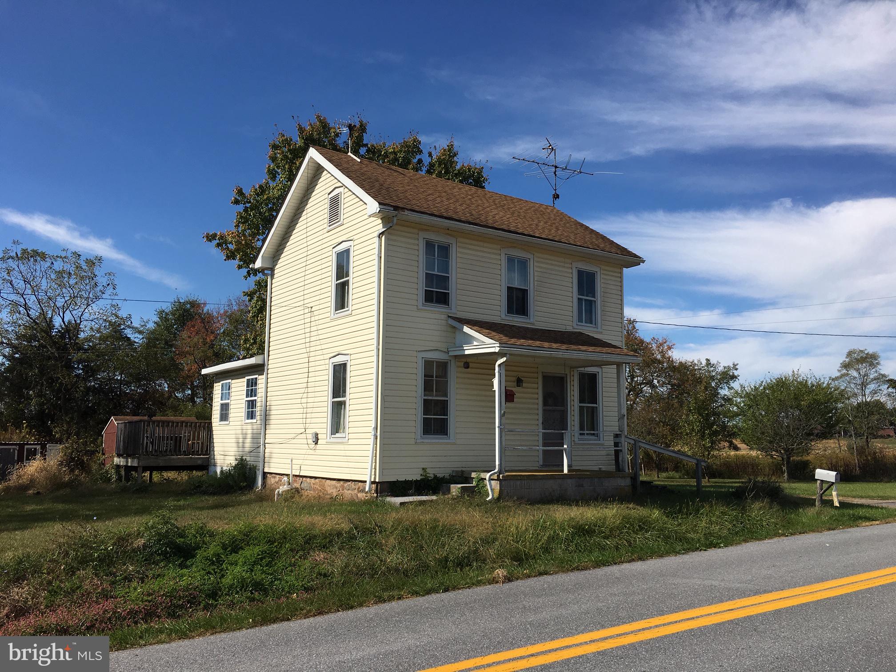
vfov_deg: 48.2
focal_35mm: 29
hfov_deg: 61.7
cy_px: 336
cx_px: 448
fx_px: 751
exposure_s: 1/2404
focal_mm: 4.15
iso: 25
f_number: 2.2
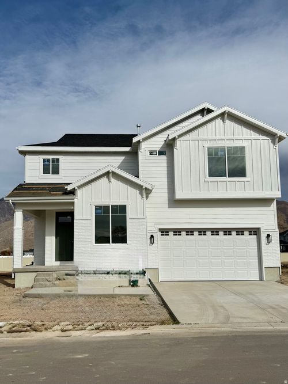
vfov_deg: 71.6
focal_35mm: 24
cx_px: 144
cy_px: 192
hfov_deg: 56.8
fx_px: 266
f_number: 1.78
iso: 64
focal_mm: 6.76
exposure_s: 1/14286
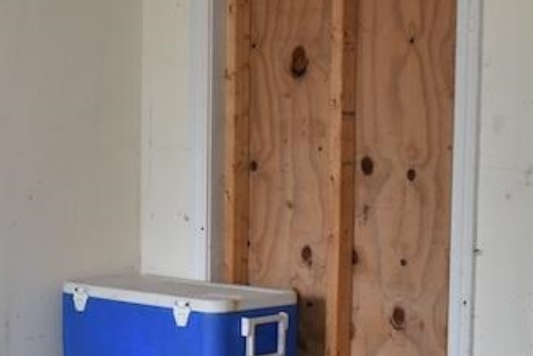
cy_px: 209
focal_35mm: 85
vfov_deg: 16.1
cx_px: 77
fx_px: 1259
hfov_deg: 23.4
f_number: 3.5
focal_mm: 18
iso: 720
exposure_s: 1/160
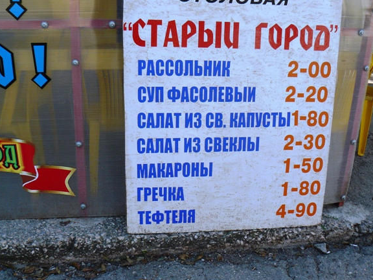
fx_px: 431
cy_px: 130
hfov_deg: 46.7
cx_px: 204
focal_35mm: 40
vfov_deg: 35.9
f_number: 4
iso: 100
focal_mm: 6
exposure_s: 1/250
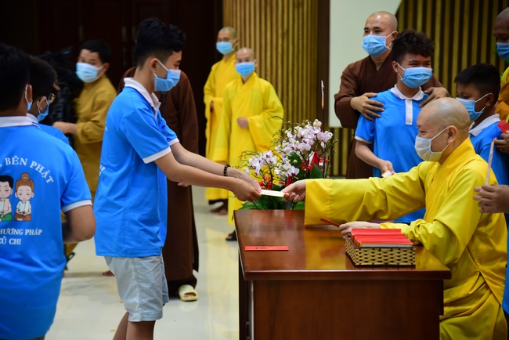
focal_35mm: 92
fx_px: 1301
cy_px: 170
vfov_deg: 14.9
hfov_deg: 22.1
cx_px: 254
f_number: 4
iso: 800
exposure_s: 1/50
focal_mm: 92
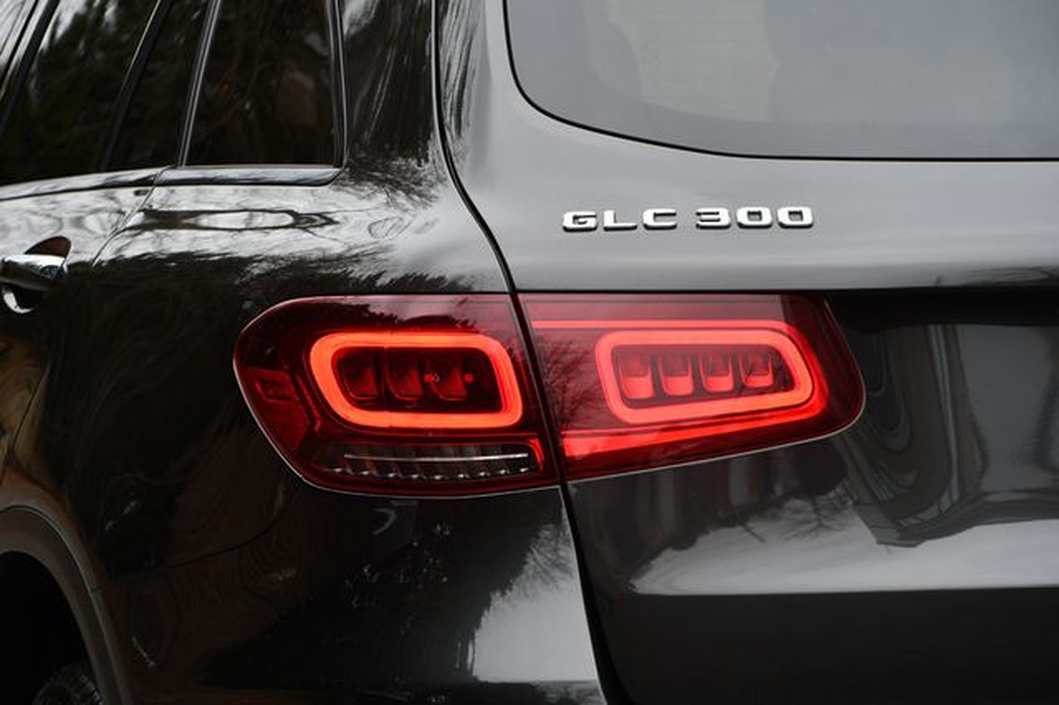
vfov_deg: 9.0
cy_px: 352
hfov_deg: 13.4
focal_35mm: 153
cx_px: 530
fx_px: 4498
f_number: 5.6
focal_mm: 102
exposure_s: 1/250
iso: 220
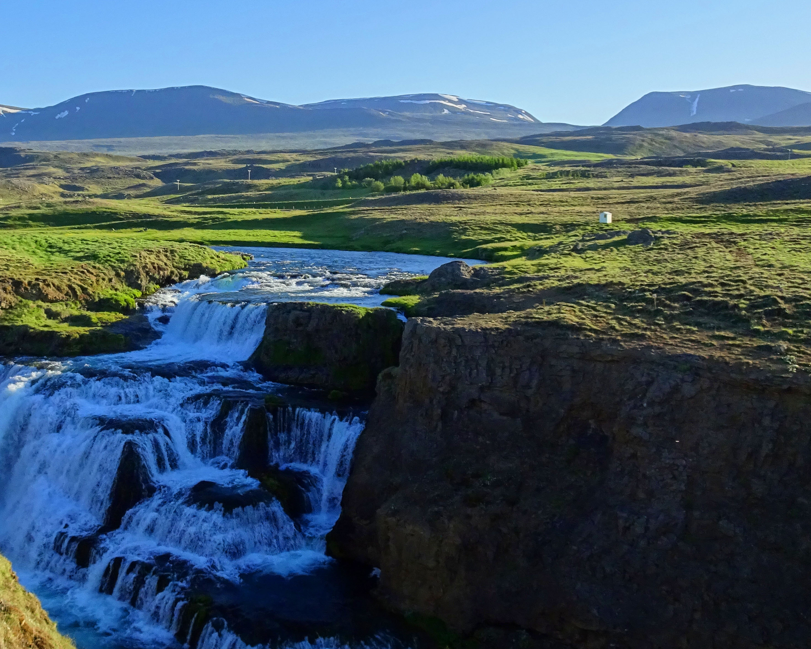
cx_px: 274
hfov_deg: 46.2
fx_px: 936
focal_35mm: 39
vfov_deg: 38.2
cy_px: 303
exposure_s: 1/320
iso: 80
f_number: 3.5
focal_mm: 4.1
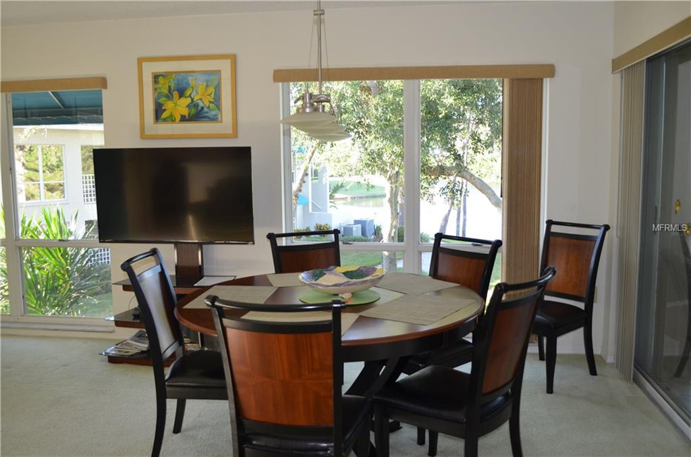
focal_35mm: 33
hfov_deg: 57.3
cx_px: 346
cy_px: 228
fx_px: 632
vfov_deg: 39.8
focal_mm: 22
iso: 400
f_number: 3.8
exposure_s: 1/100
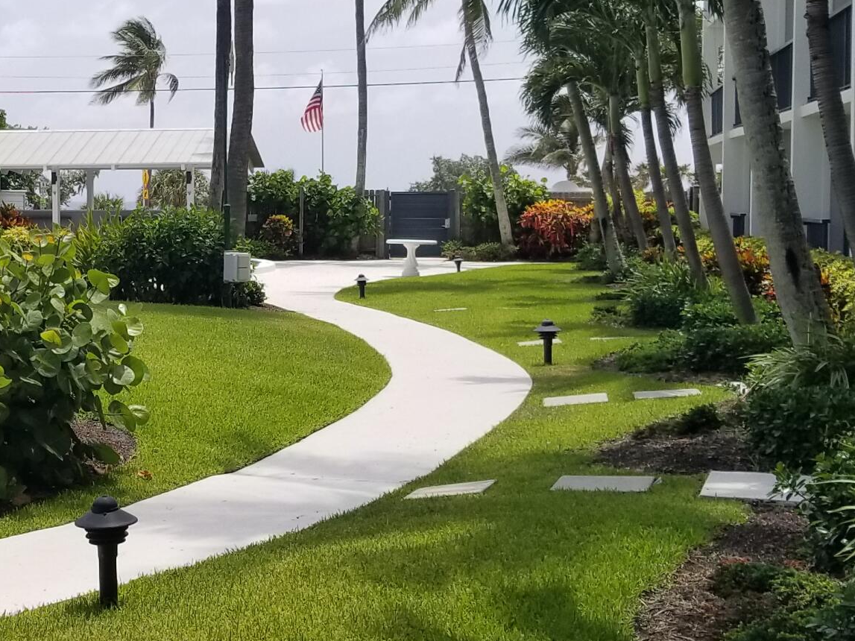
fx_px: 1679
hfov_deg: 28.1
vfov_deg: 21.6
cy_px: 298
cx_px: 209
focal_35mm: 68
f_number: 1.7
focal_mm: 4.25
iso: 50
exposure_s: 1/2912
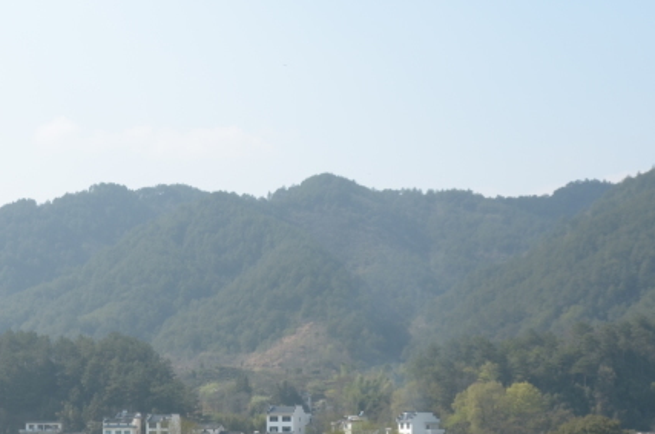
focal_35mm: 97
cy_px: 330
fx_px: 1765
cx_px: 261
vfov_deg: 14.0
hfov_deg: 21.0
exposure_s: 1/350
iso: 160
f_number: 9.5
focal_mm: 27
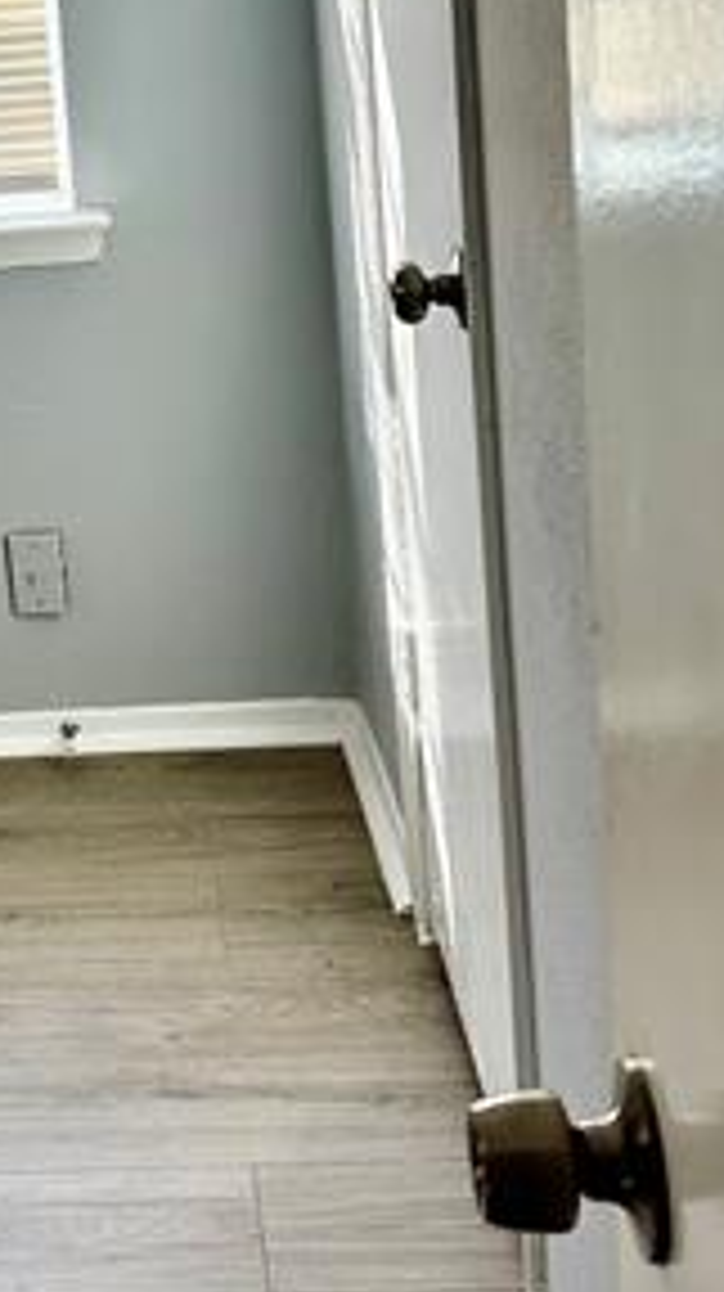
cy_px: 225
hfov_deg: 16.4
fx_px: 2394
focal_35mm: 70
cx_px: -171
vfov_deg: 29.4
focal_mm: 6.86
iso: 125
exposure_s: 1/120
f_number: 1.78
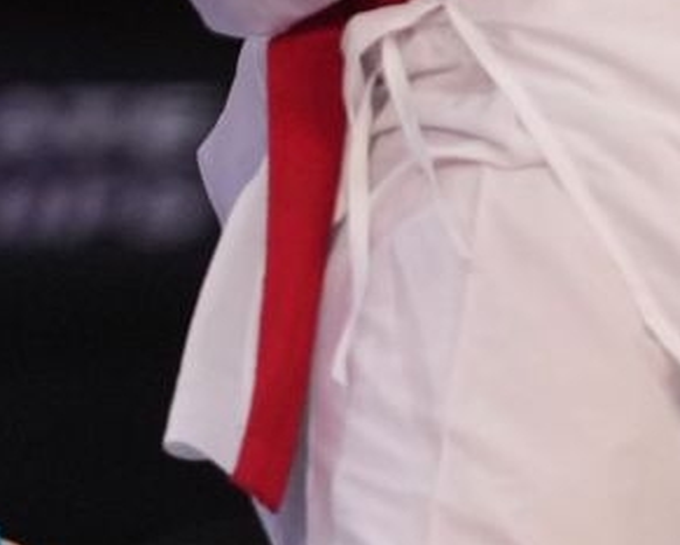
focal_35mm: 1739
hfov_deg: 1.1
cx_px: -523
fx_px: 35010
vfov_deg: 0.9
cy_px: -606
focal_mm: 200
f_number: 2.8
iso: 1600
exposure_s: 1/1000
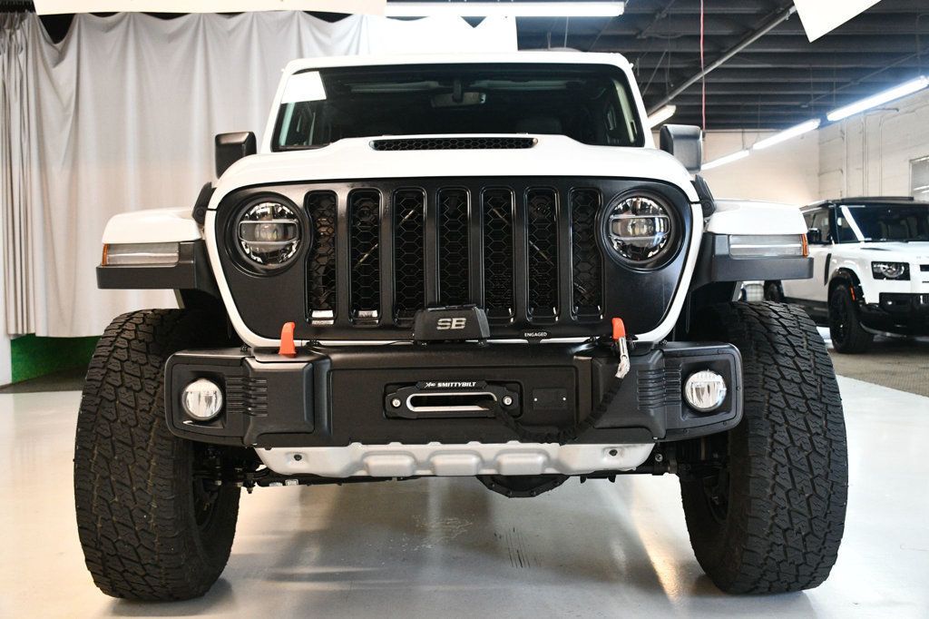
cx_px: 464
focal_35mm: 39
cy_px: 310
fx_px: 1006
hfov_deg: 49.6
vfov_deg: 34.2
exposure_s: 1/125
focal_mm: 26
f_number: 3.8
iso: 2500
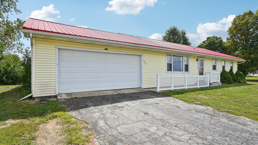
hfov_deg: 86.6
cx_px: 130
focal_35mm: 20
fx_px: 137
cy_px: 76
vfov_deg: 55.8
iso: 400
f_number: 5.6
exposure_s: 1/2000
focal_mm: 19
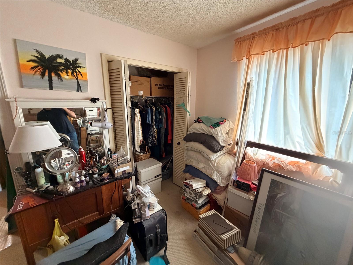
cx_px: 176
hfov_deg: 102.1
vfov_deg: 85.7
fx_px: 143
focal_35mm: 14
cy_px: 132
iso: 800
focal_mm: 2.22
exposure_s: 1/60
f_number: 2.2
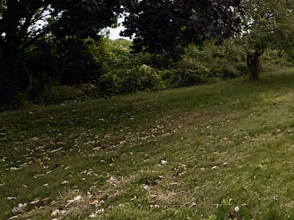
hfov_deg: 39.4
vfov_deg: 33.9
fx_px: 331
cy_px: 6
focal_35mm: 39
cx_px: 321
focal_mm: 2.22
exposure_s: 1/4630
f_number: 2.2
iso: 50
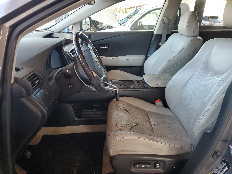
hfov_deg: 67.3
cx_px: 116
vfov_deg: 53.1
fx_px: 174
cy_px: 87
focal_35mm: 26
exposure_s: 1/120
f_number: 1.5
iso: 62
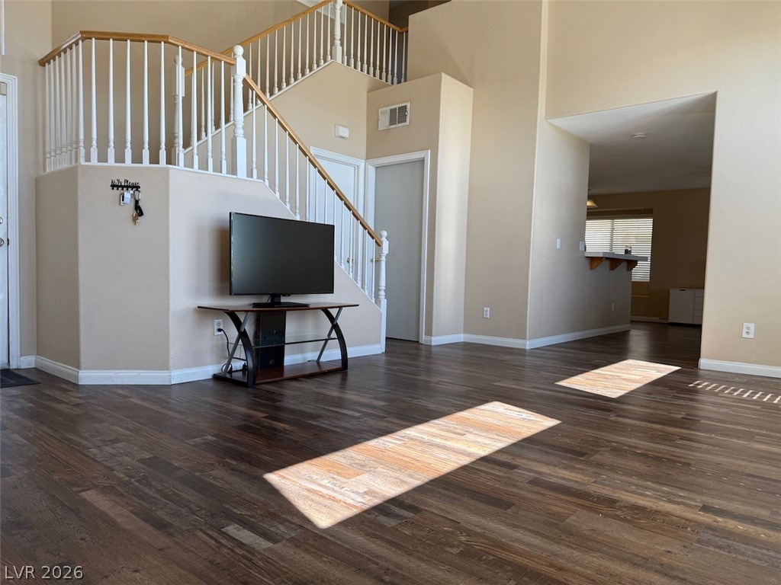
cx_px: 390
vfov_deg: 56.8
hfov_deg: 71.6
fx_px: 541
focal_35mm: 24
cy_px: 292
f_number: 1.78
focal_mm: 6.76
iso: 80
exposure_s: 1/416
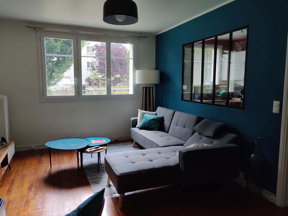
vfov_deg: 51.4
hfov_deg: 65.3
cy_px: 108
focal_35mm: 27
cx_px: 144
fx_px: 225
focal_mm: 4.75
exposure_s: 1/50
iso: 400
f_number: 1.65
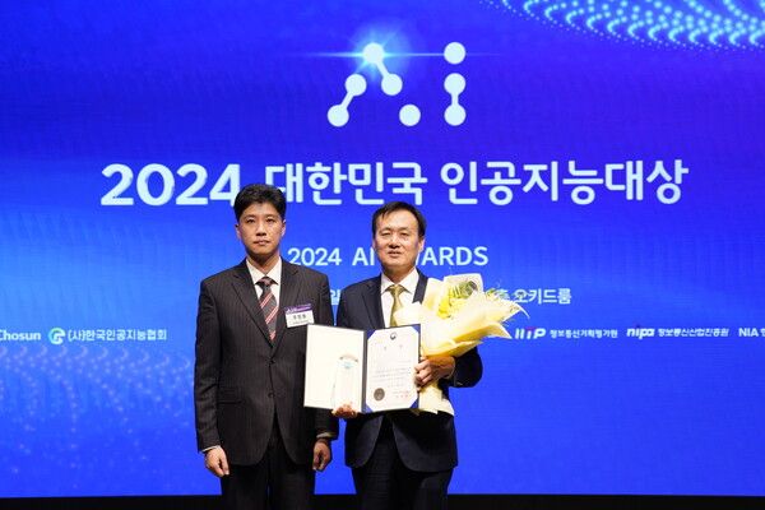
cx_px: 382
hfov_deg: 21.9
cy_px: 255
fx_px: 1976
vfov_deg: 14.7
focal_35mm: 93
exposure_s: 1/200
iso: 400
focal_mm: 93
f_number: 2.8
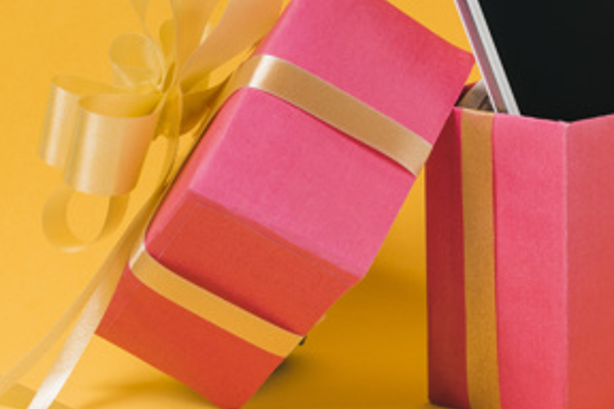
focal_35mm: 114
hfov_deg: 17.9
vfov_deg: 11.9
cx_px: 441
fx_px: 1946
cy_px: 35
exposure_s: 1/160
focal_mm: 35
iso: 250
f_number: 7.1
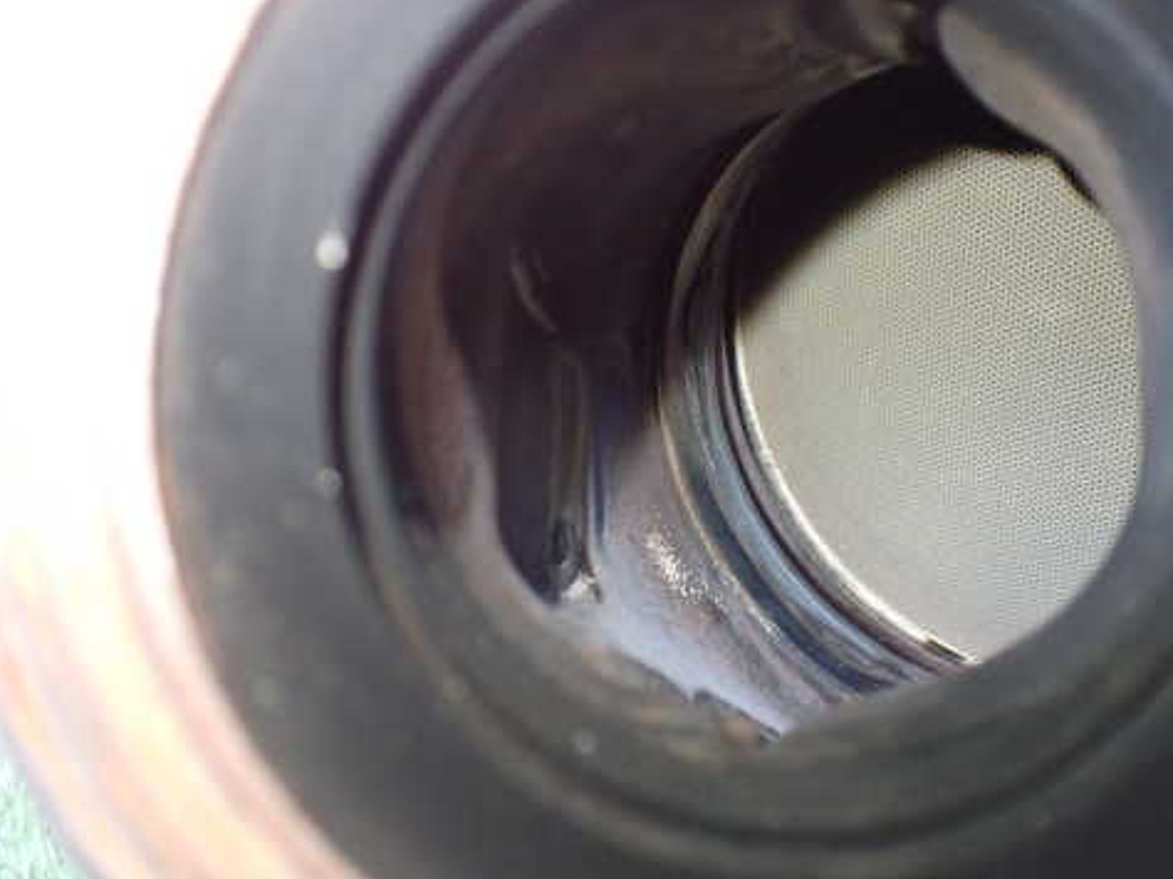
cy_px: 428
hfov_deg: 48.6
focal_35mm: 38
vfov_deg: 37.7
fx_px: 1287
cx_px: 730
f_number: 2.3
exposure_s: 1/50
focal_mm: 5.4
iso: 800
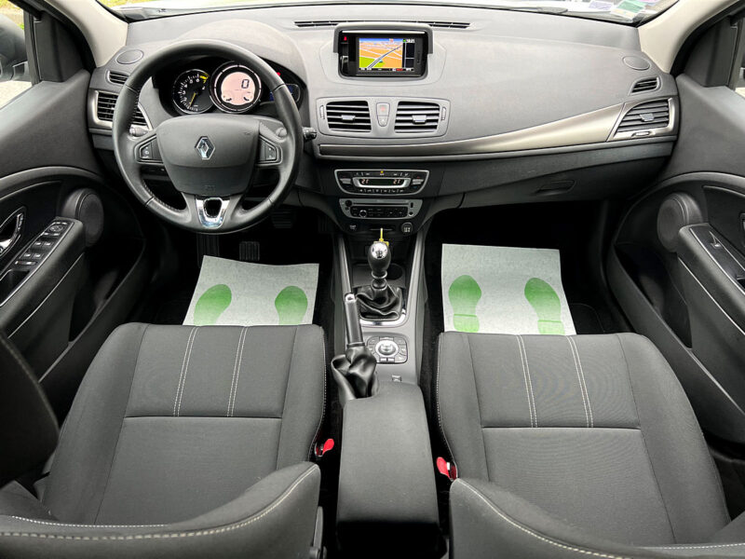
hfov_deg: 67.3
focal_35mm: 26
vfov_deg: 53.1
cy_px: 280
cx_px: 372
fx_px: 560
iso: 80
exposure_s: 1/115
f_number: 1.5
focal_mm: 5.7
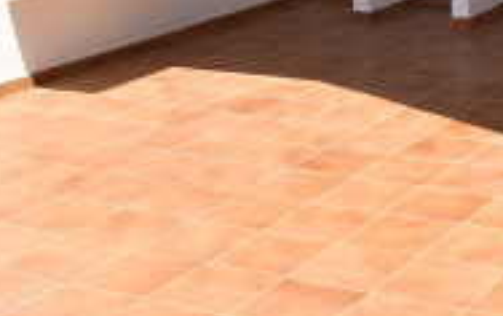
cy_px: -130
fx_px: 1199
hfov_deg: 23.1
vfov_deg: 14.2
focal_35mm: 87
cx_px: 449
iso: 100
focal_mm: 21
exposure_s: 1/200
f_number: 9
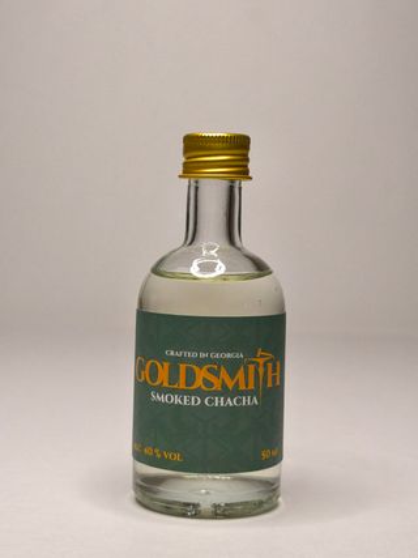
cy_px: 279
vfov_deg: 32.2
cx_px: 209
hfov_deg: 24.4
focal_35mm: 60
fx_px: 967
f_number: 1.6
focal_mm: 6.57
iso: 320
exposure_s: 1/50
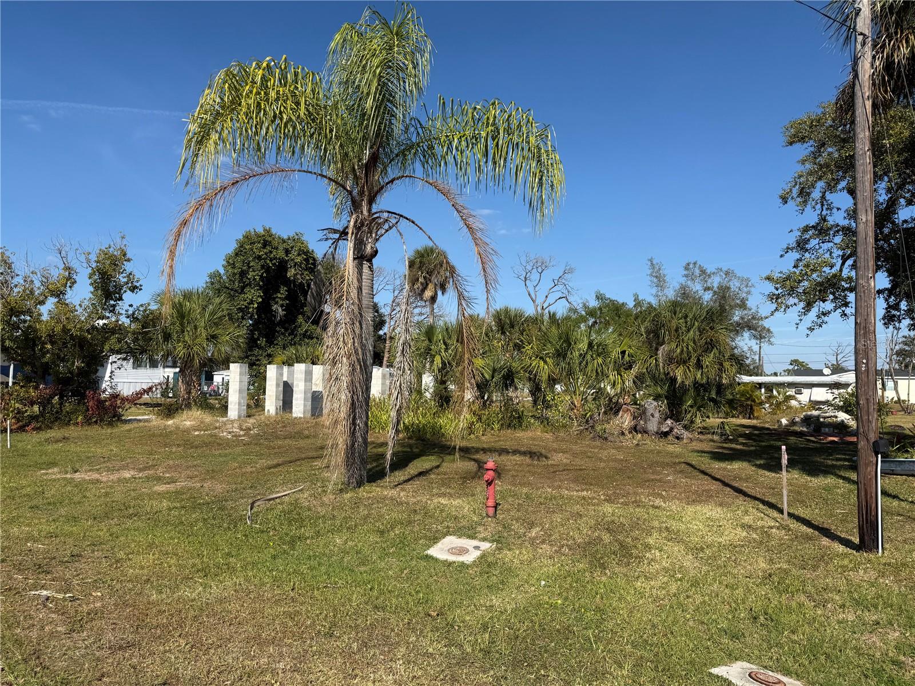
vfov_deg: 56.8
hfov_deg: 71.6
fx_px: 634
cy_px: 343
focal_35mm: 24
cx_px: 458
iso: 80
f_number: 1.78
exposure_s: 1/5319
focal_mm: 6.76
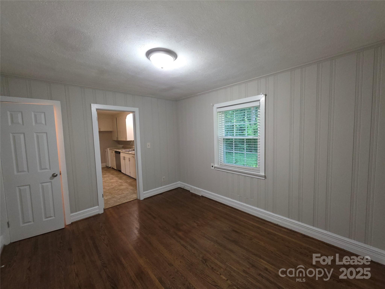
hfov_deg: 106.2
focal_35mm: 13
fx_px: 145
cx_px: 192
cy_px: 144
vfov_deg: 89.9
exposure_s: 1/60
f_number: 1.9
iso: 200
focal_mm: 2.2
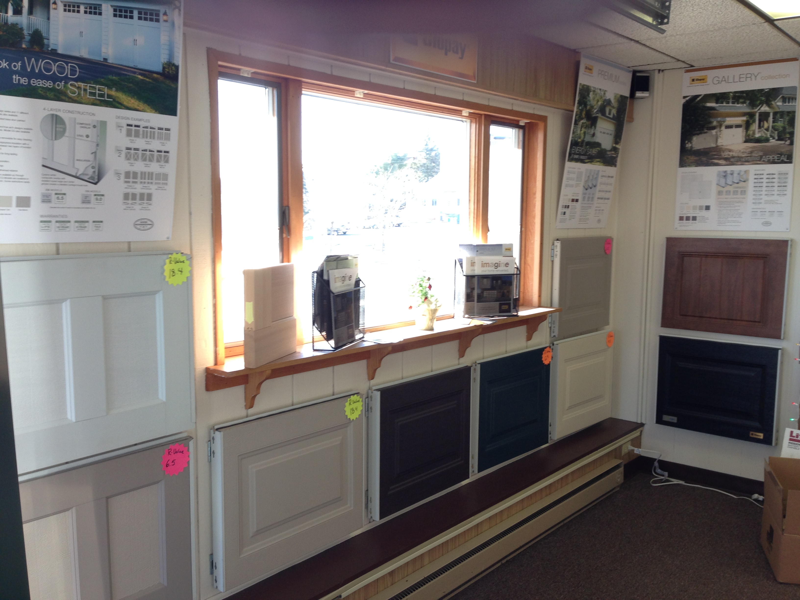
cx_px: 400
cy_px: 300
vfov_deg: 42.9
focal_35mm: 33
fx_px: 763
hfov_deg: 55.4
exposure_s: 1/40
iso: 50
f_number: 2.4
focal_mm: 4.12
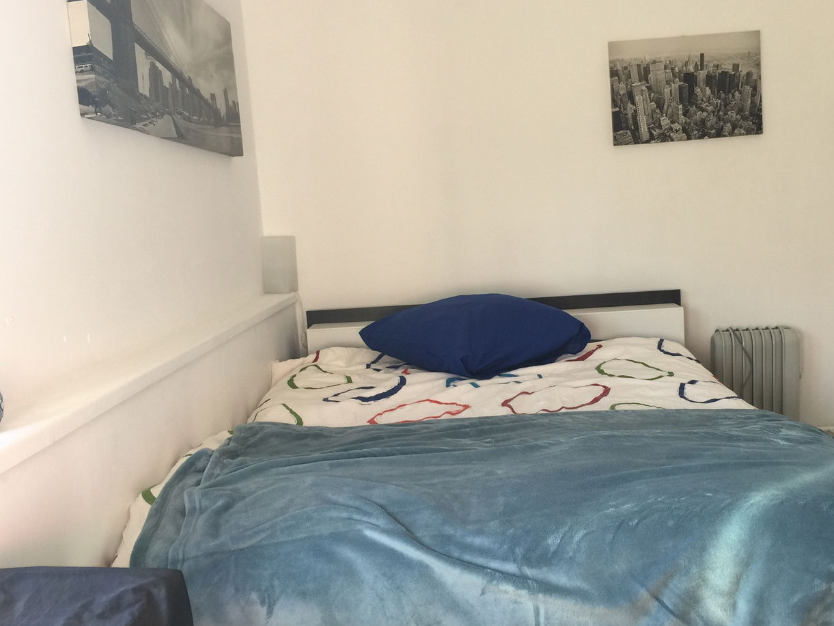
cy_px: 334
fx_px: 916
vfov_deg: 37.7
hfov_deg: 48.5
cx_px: 518
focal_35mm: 38
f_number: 2.2
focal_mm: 4.15
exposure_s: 1/33
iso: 32
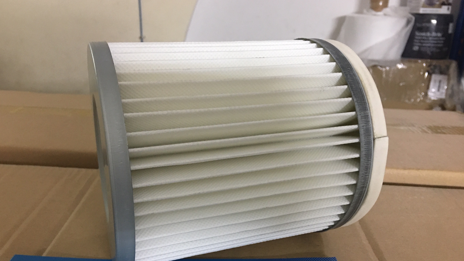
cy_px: 160
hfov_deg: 61.0
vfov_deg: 36.5
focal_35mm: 32
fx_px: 394
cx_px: 229
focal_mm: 4.15
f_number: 2.2
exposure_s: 1/17
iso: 100
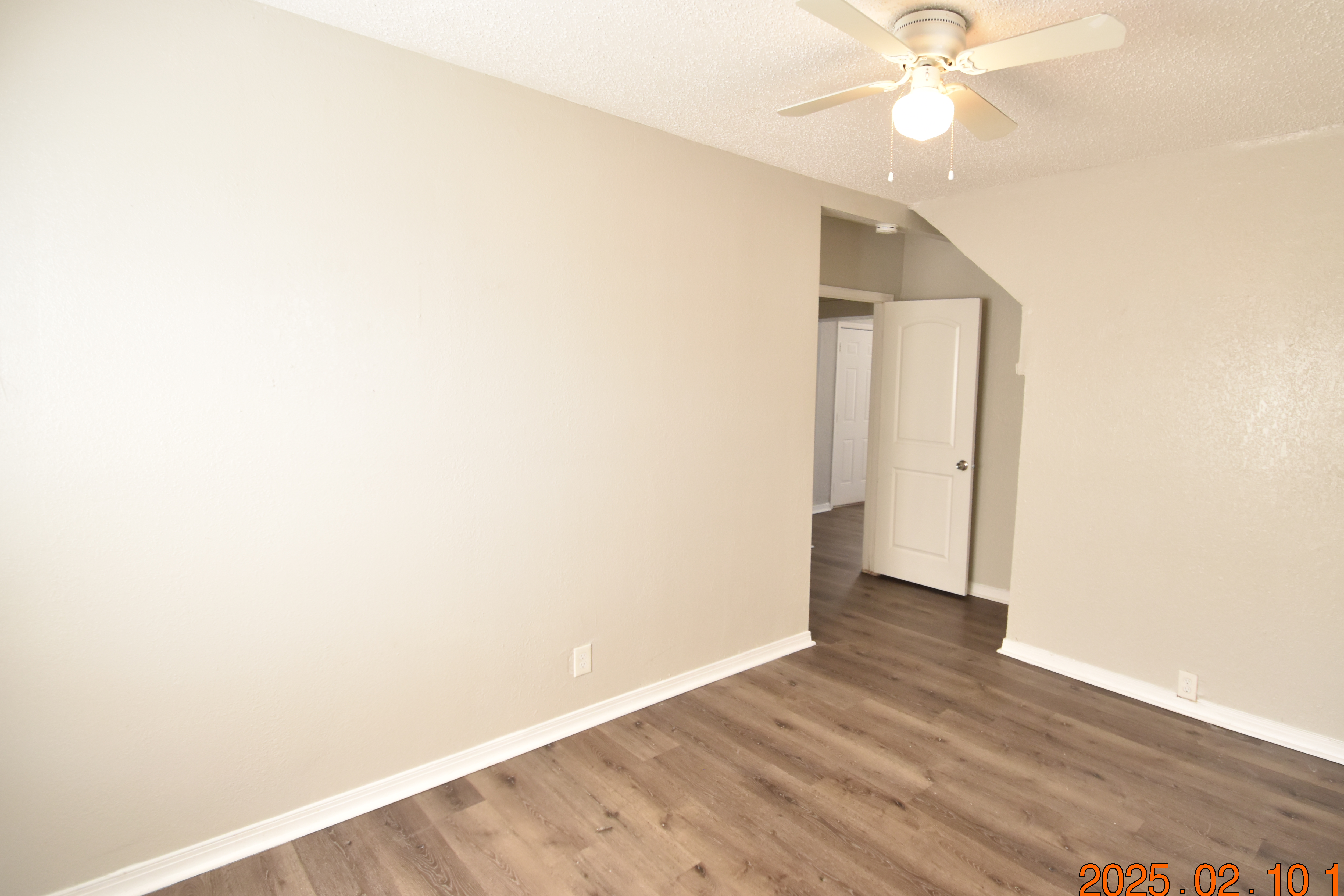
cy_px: 424
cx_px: 782
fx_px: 672
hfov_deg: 89.2
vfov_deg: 67.3
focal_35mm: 18
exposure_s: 1/100
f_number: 5
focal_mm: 10
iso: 800
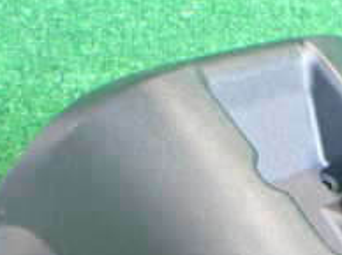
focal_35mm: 93
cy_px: 311
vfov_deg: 15.3
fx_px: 918
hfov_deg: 20.8
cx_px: 282
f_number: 2.3
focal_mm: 5.4
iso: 800
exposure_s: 1/60
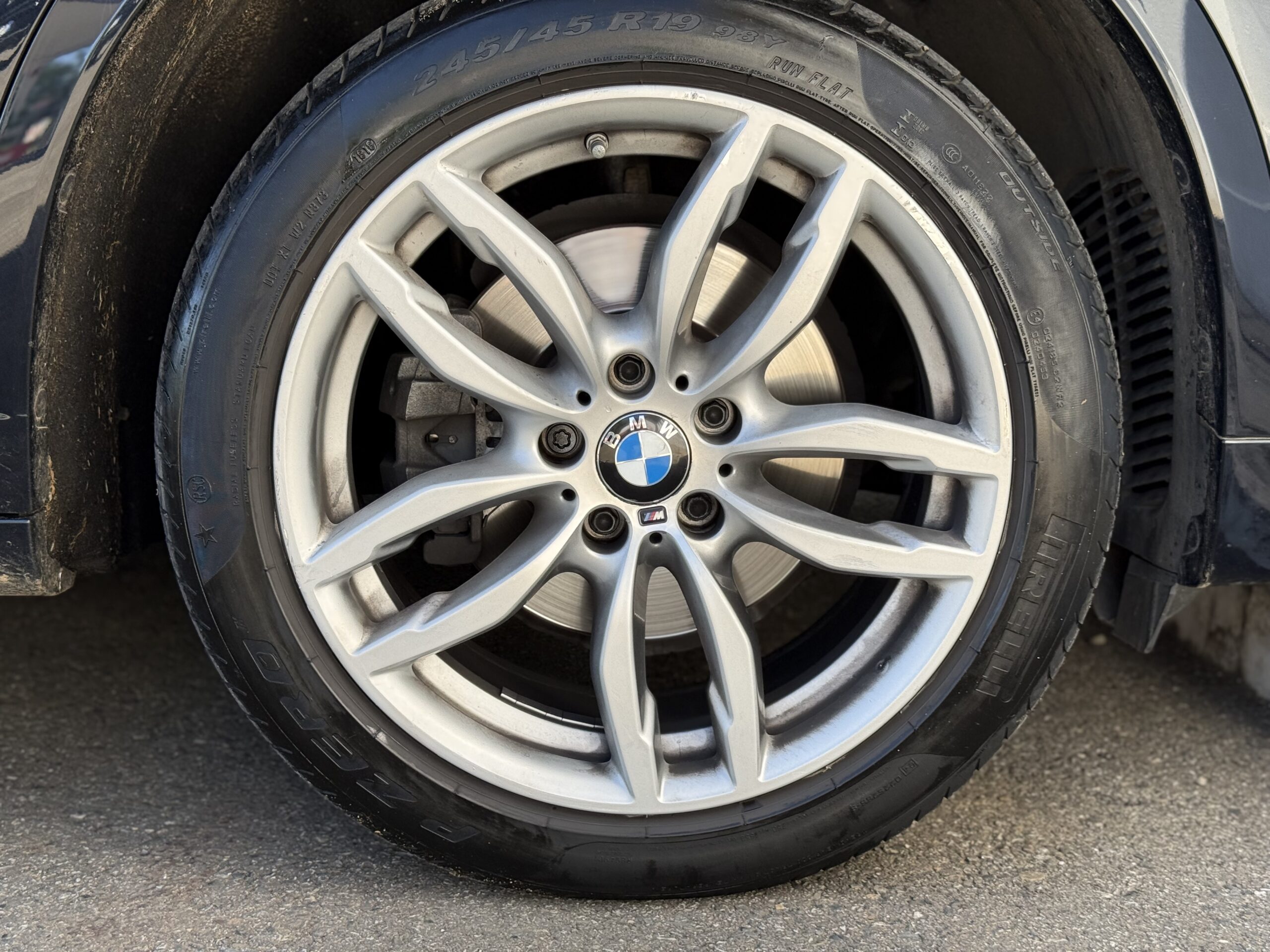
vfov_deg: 30.3
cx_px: 635
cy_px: 476
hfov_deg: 39.7
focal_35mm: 48
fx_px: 1761
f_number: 1.78
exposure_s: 1/578
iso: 64
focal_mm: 6.76
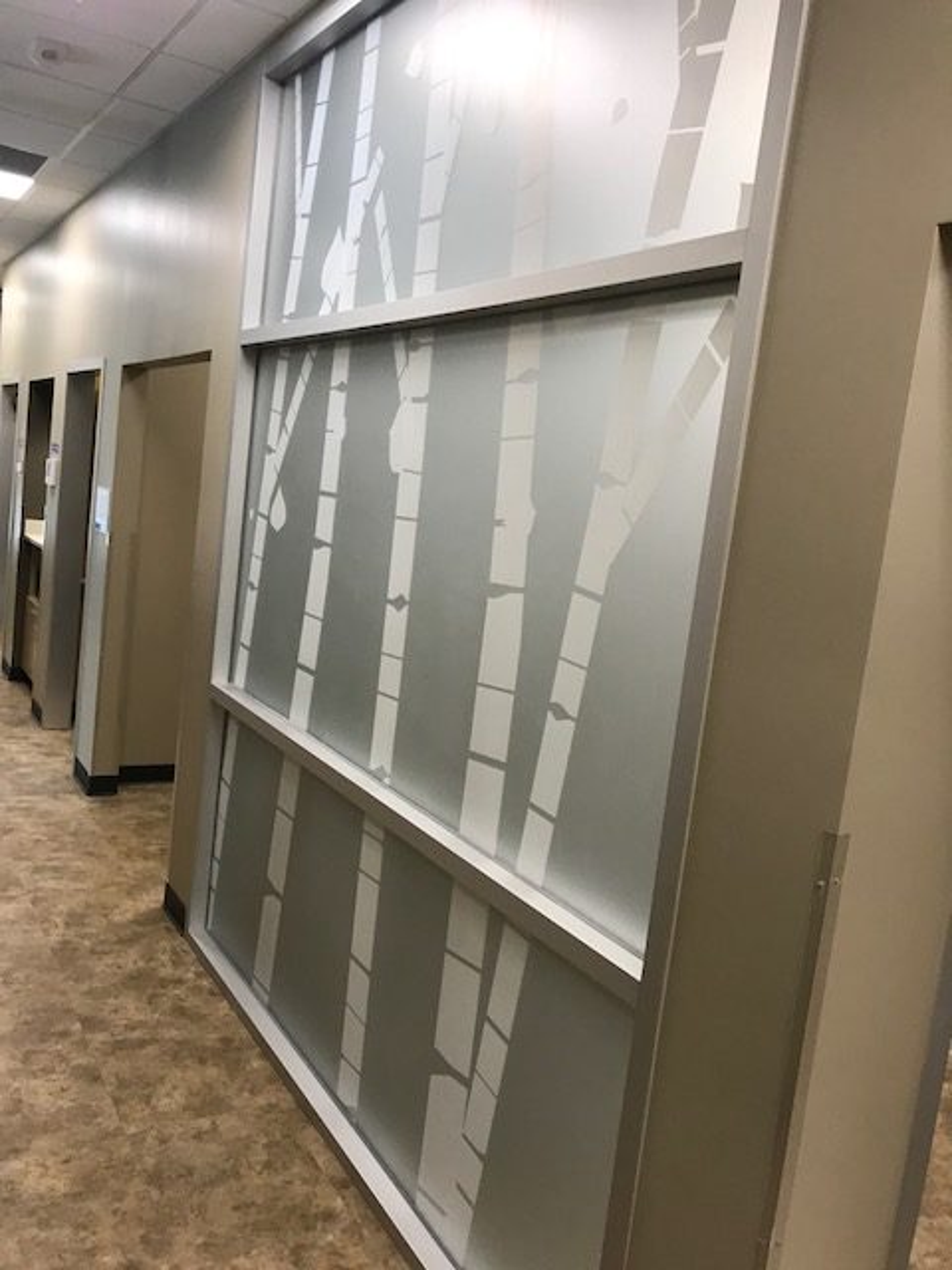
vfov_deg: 63.4
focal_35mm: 28
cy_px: 635
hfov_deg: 49.7
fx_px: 1027
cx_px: 476
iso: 25
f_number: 1.8
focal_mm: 3.99
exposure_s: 1/30
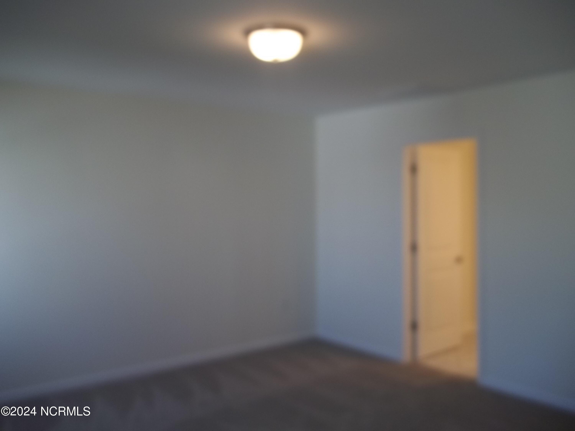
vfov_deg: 44.2
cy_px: 216
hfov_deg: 56.8
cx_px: 288
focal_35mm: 32
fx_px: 532
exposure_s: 1/60
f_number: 2.9
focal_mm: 5.7
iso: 64
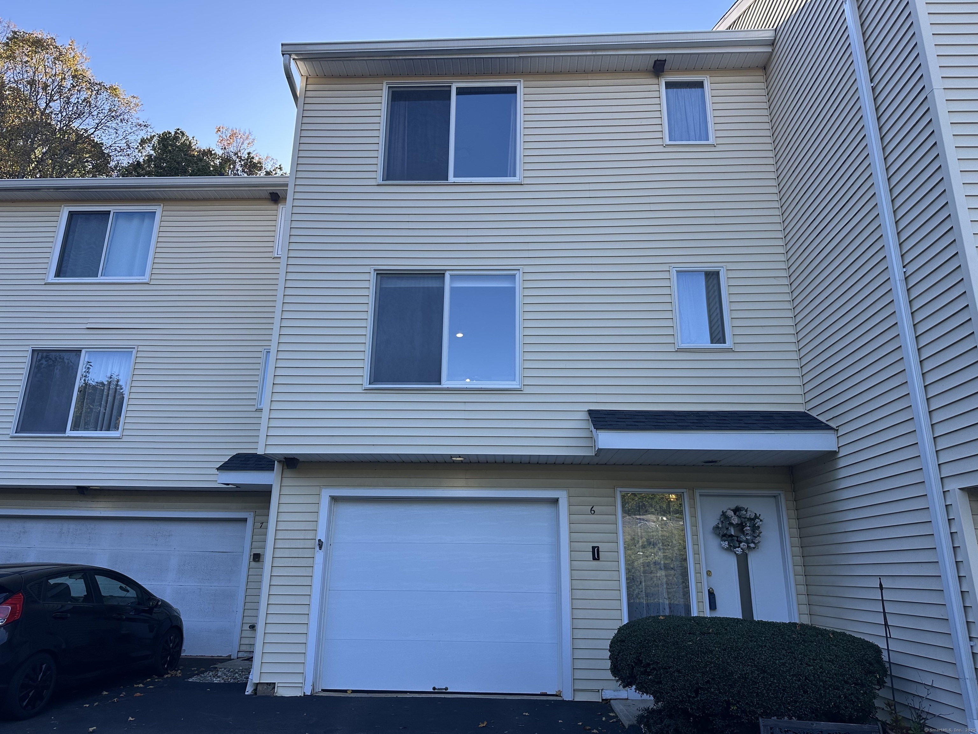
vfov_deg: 56.8
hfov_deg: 71.6
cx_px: 489
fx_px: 678
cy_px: 367
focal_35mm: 24
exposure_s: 1/810
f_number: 1.78
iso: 80
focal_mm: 6.86
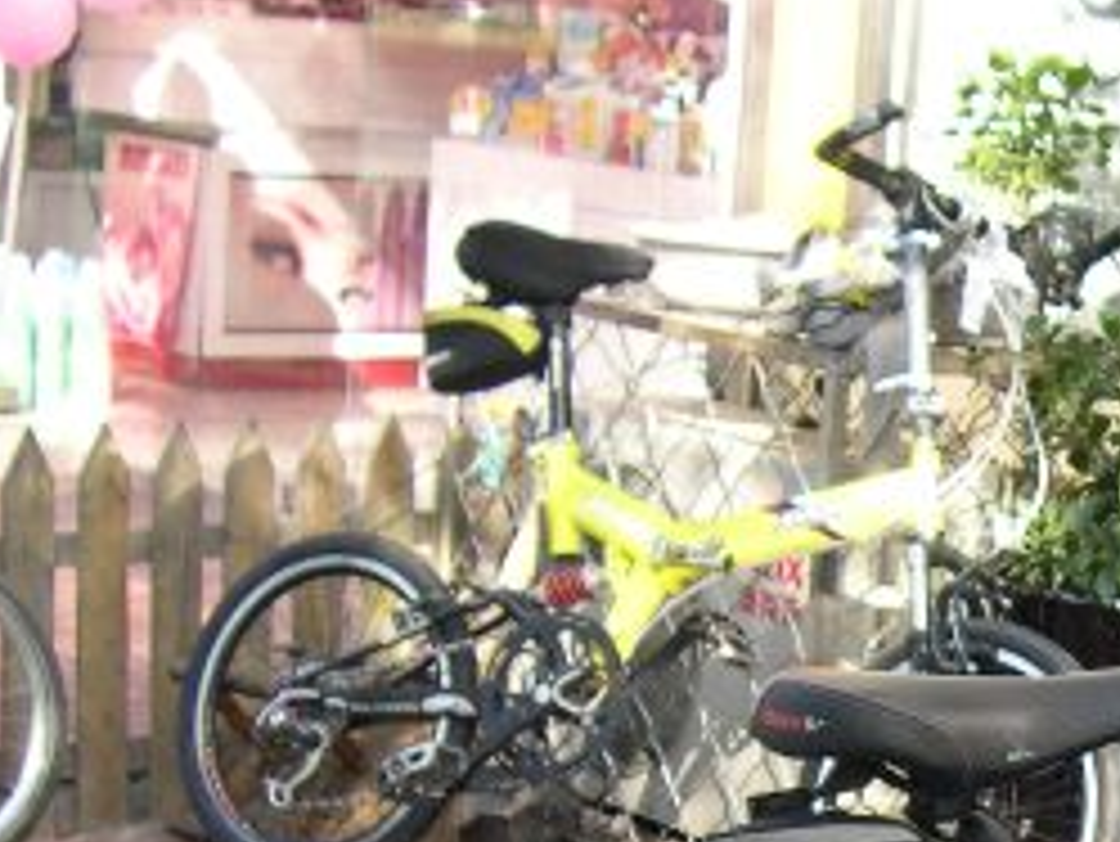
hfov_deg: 15.6
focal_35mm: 122
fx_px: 3949
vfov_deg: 11.9
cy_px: 1018
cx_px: 1313
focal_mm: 8
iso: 100
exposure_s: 1/144
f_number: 2.8
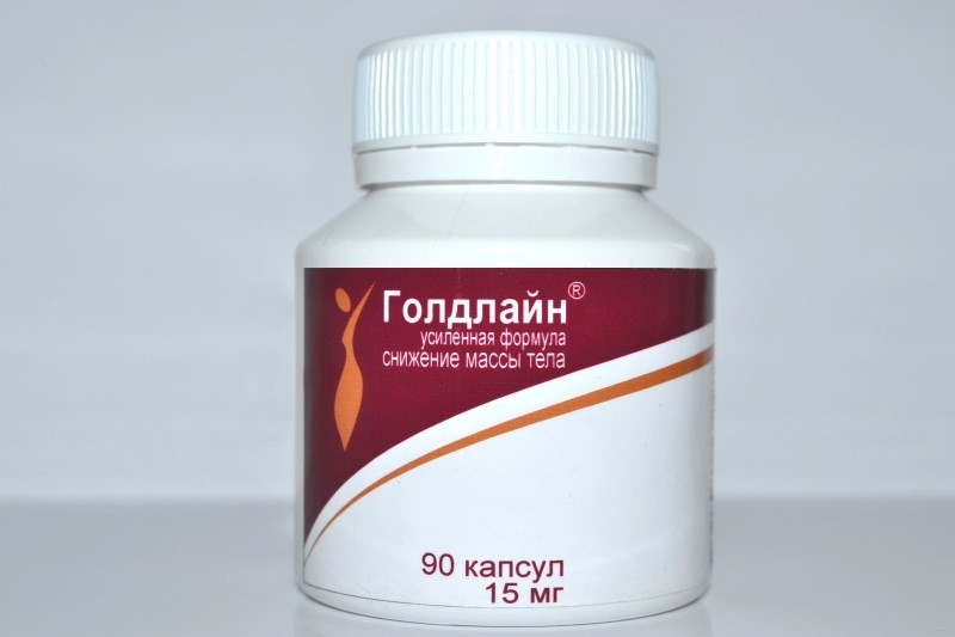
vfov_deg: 22.6
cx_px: 478
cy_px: 318
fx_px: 1591
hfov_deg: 33.4
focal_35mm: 60
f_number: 8
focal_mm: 40
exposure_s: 1/60
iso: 100
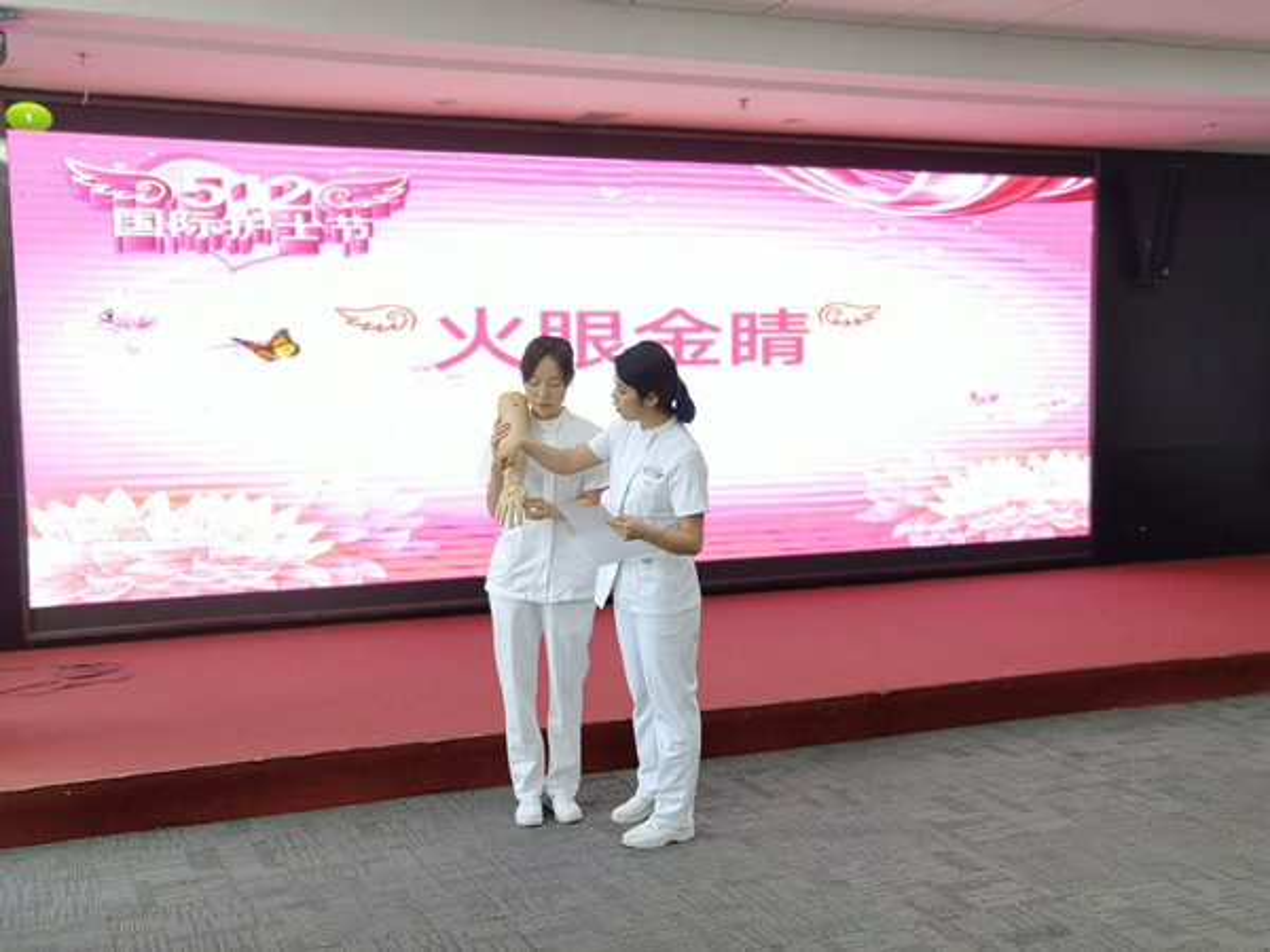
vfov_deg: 34.3
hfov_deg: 44.8
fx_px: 1541
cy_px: 476
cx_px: 635
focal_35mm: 42
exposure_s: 1/120
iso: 100
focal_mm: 6.67
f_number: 1.9
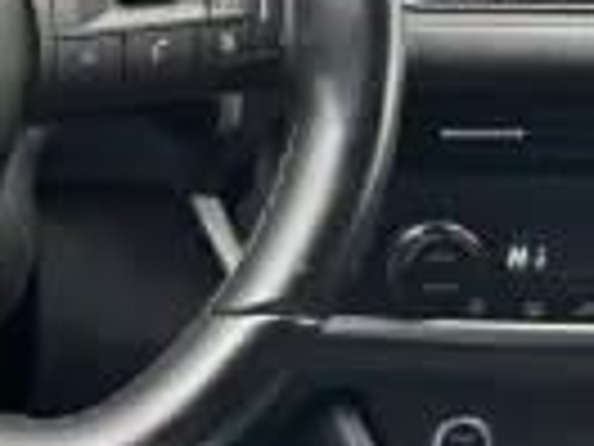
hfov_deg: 24.1
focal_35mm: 71
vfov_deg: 20.3
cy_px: 41
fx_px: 1218
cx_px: -171
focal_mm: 5.96
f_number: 1.6
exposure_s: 1/133
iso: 64
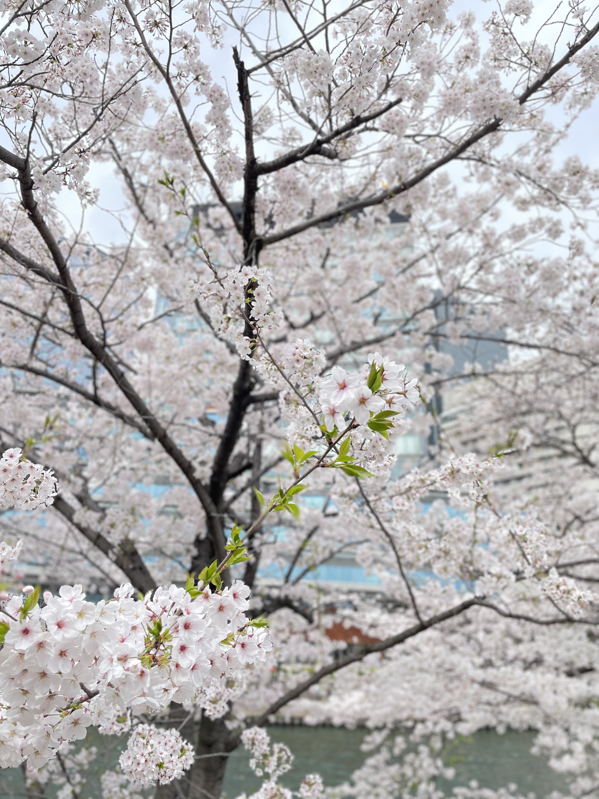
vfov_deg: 67.3
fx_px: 600
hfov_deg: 53.1
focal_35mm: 26
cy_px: 400
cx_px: 300
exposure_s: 1/818
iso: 50
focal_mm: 4.2
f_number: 1.6
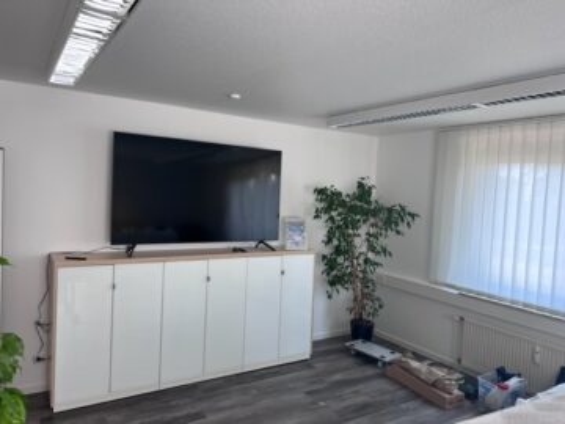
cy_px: 212
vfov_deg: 53.1
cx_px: 282
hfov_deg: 67.3
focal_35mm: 26
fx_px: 424
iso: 40
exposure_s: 1/144
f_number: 1.5
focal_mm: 5.7
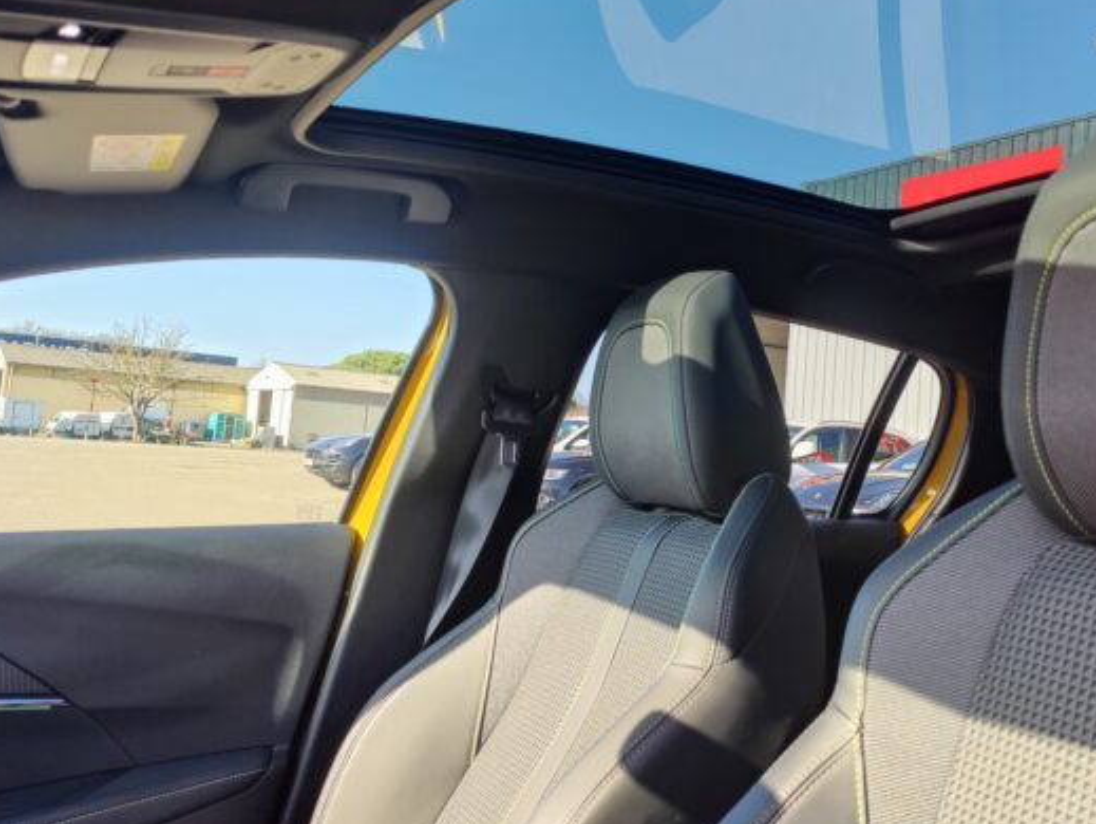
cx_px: 733
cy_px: 374
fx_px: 1711
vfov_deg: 27.1
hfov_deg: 35.2
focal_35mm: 54
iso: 100
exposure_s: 1/205
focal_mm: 6.06
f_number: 1.88
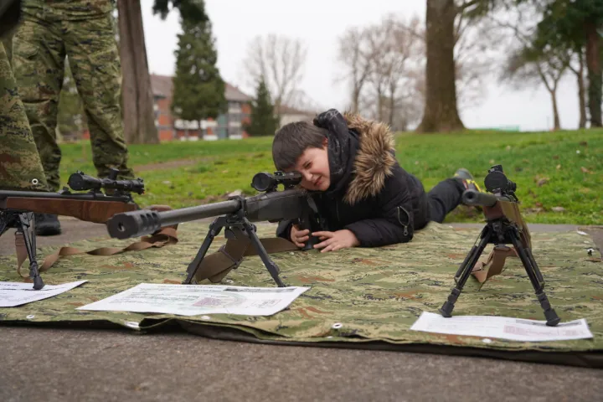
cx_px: 302
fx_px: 734
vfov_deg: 30.6
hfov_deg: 44.7
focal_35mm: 44
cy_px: 201
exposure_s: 1/200
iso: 100
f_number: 4
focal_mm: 43.8
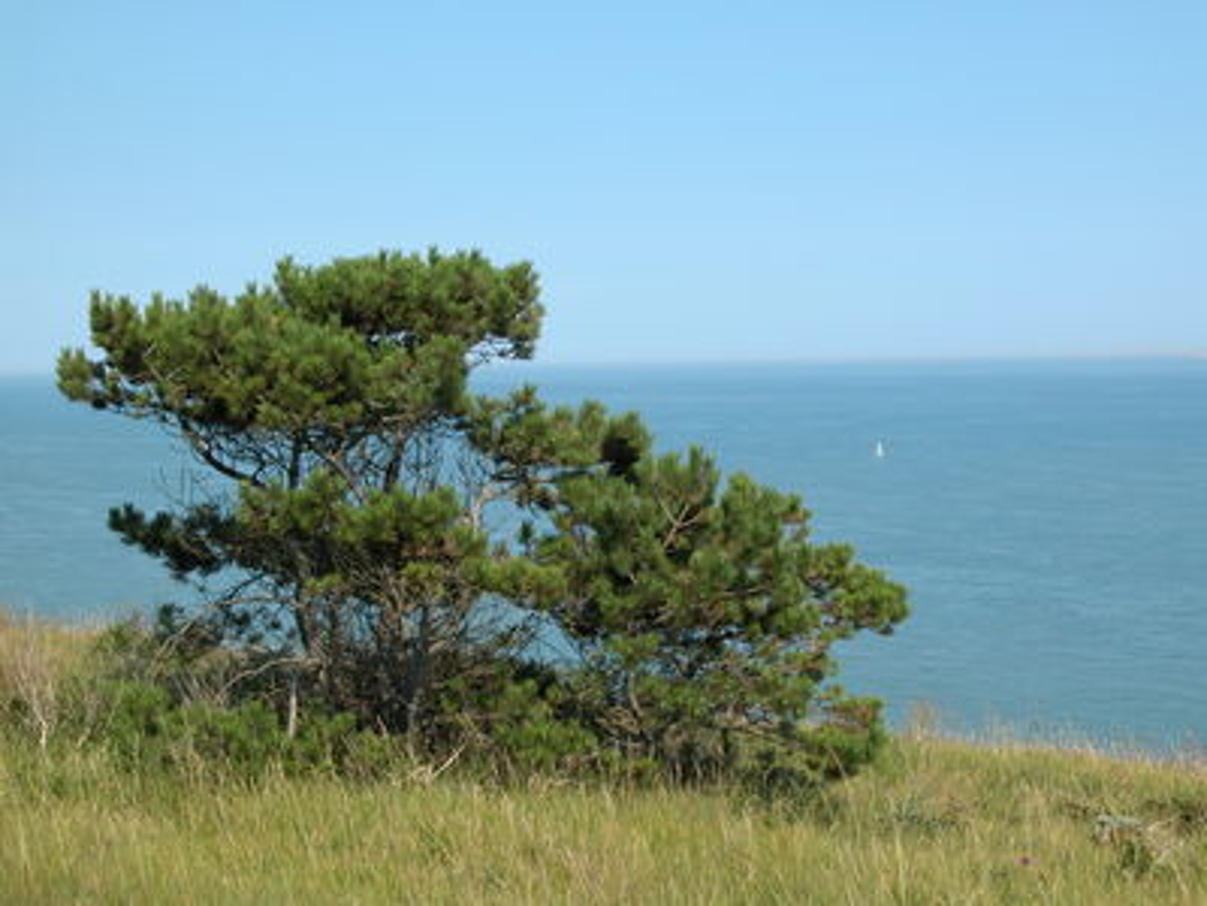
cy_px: 453
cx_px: 604
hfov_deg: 27.8
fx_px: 2441
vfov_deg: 21.0
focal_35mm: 70
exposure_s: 1/306
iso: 100
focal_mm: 17.8
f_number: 6.6
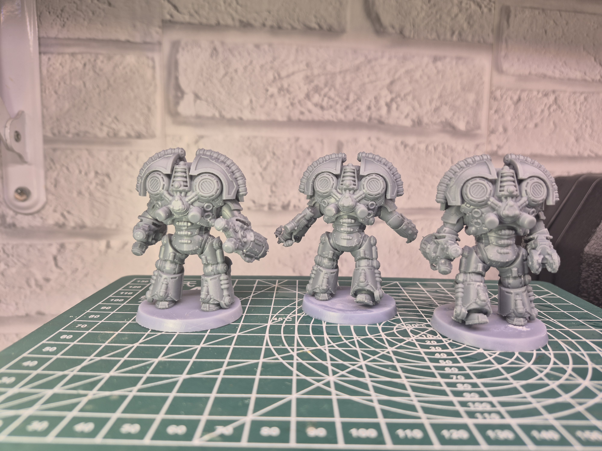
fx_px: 400
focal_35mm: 23
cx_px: 301
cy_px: 226
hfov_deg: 73.9
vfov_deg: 58.9
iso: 25
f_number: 1.8
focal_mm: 5.4
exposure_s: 1/148
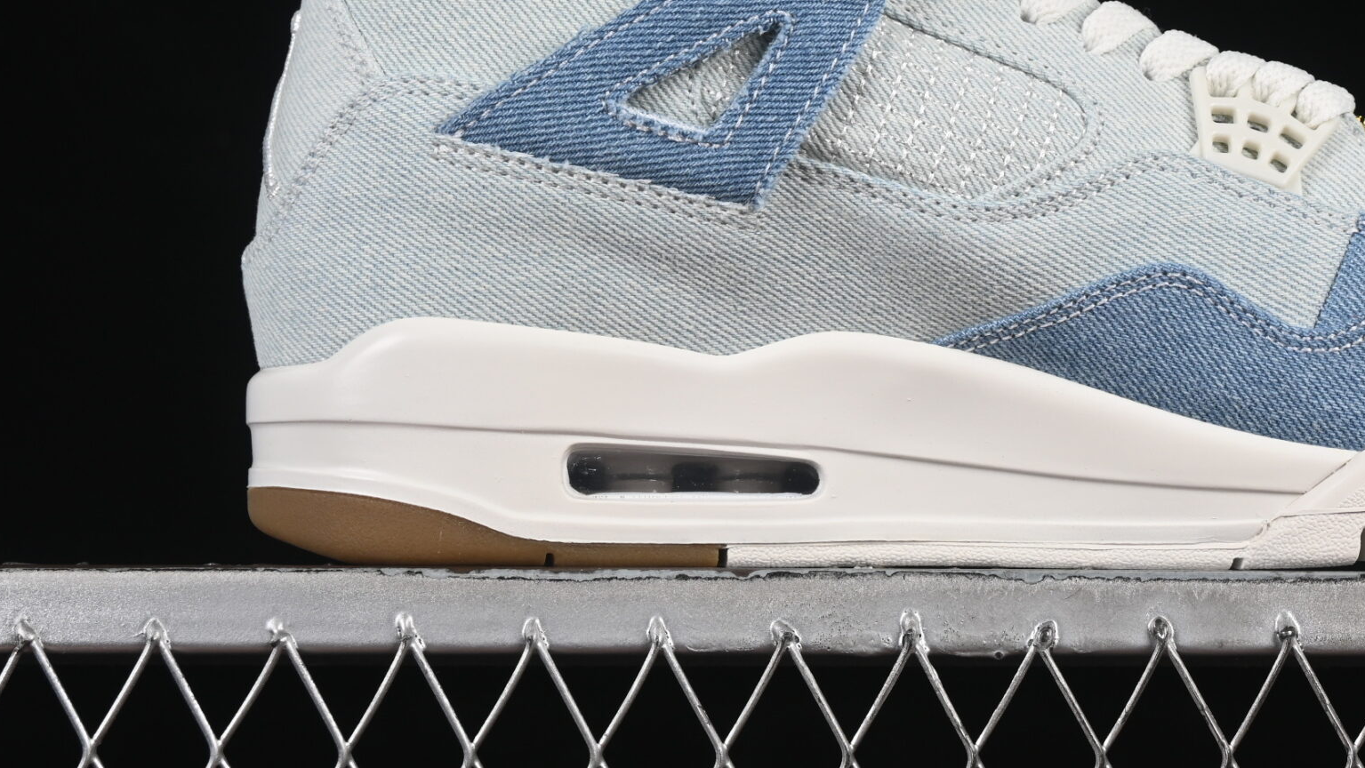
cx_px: 1014
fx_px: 4742
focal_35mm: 131
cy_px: 97
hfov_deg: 16.3
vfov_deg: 9.2
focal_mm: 50
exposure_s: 1/80
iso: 160
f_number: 8
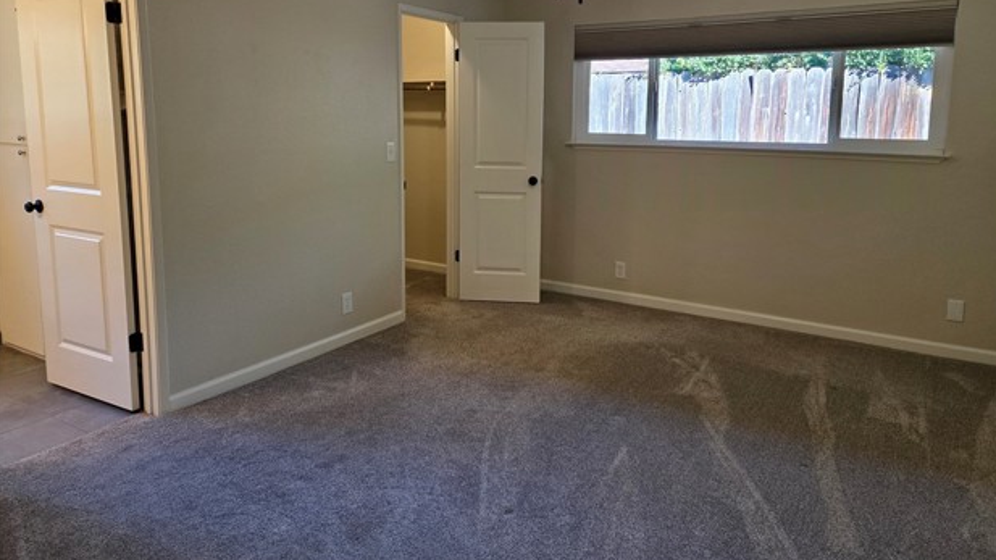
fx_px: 687
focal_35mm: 26
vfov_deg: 44.0
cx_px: 513
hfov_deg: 71.9
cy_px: 211
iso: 200
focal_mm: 5.4
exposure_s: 1/120
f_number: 1.8
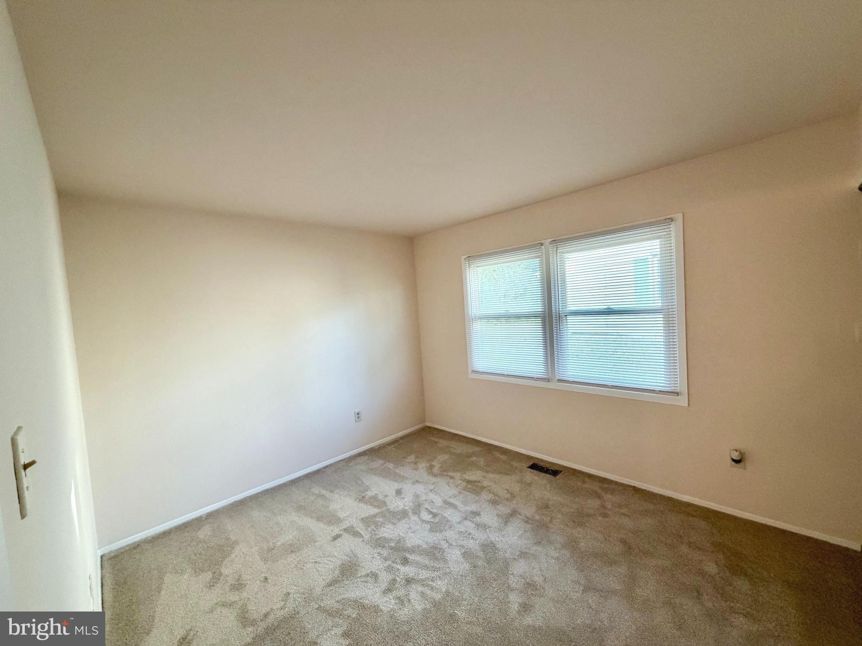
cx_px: 431
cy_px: 323
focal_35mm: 14
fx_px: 349
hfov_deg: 102.1
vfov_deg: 85.7
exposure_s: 1/60
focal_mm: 2.22
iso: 200
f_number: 2.2
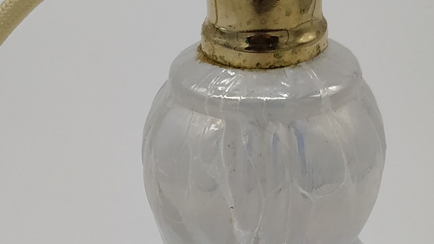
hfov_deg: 26.8
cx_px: 172
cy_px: 317
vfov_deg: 14.6
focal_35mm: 79
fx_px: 909
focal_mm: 3.94
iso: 100
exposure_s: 1/610
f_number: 1.9
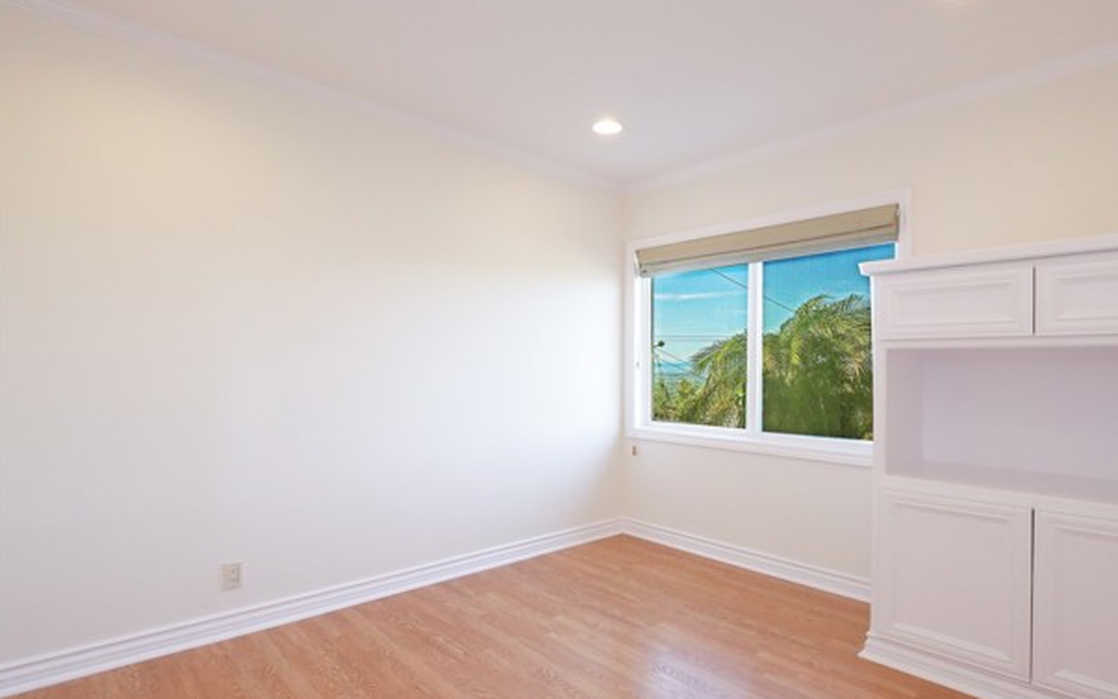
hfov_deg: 91.0
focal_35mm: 18
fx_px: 548
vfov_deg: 65.0
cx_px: 588
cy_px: 367
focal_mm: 8
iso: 3200
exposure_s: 1/100
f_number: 8
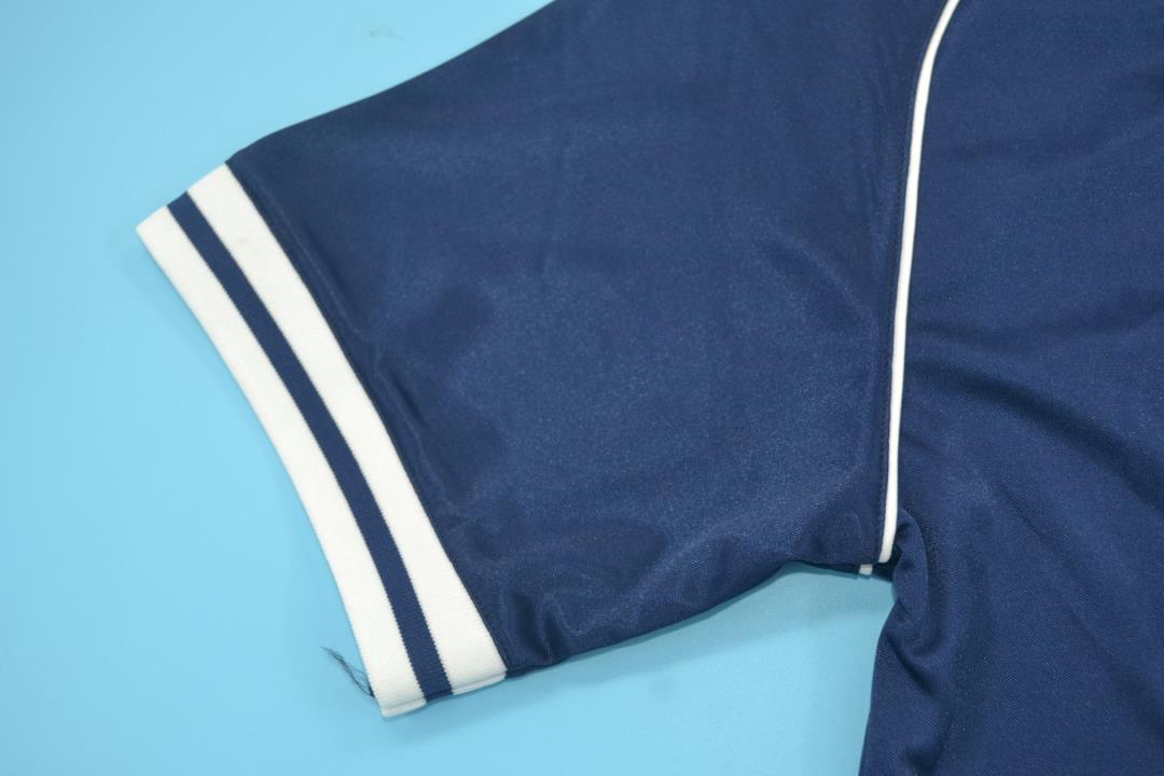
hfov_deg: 45.0
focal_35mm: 44
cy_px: 388
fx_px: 1406
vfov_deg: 30.8
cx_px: 582
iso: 200
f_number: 5
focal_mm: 29
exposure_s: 1/60
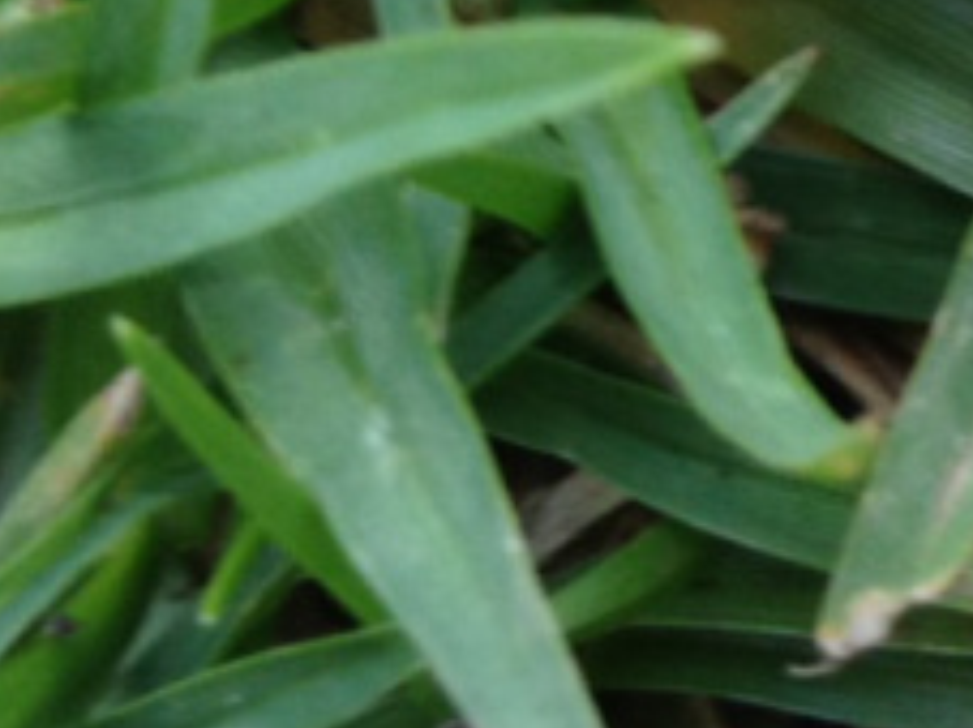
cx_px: 2113
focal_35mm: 185
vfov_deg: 7.7
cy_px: -758
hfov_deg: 9.8
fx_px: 5197
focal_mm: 4.28
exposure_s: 1/40
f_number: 2.4
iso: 50
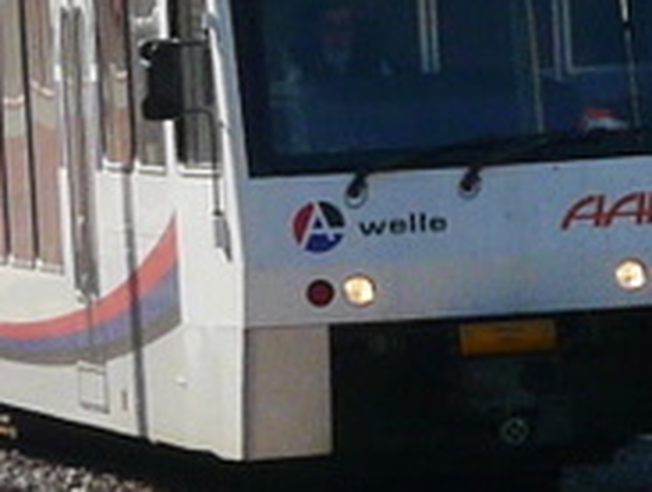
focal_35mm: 575
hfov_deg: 3.4
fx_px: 10859
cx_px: -71
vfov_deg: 2.6
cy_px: -255
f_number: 5.6
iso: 100
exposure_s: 1/400
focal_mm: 17.5
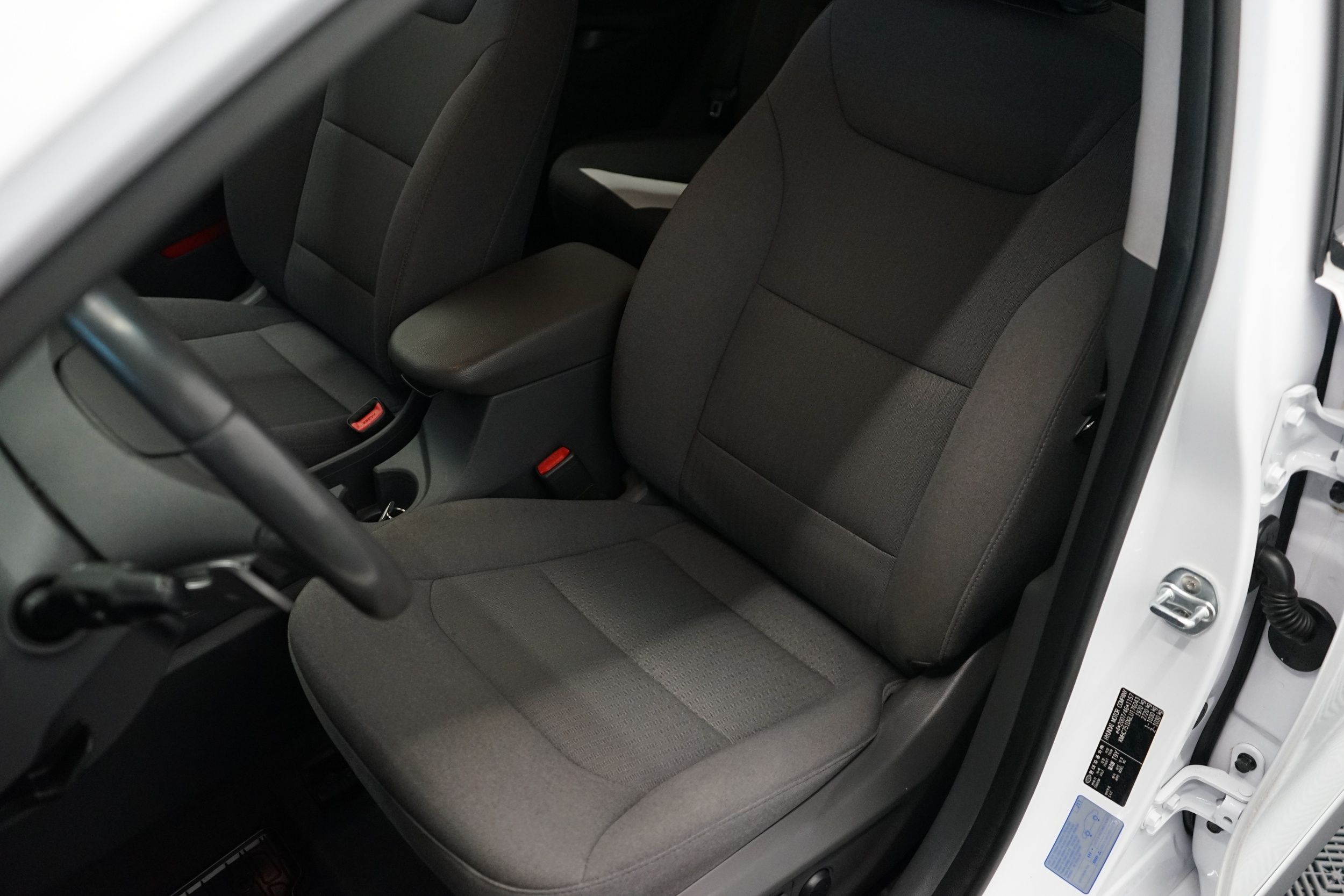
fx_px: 1157
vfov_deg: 42.3
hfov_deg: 60.3
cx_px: 672
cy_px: 448
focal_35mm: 31
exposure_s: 1/160
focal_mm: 31
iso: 3200
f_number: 3.5
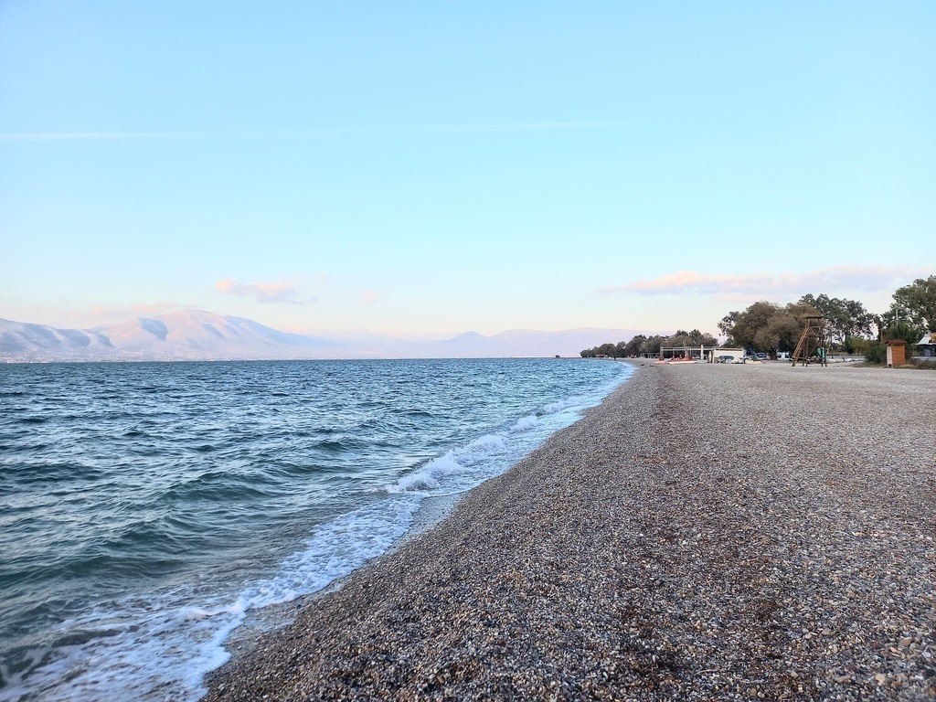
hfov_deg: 69.4
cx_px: 468
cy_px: 351
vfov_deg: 54.9
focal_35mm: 25
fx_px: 676
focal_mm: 4.65
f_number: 1.8
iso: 50
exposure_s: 1/333
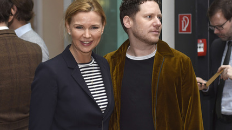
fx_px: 474
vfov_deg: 15.7
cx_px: 119
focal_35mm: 77
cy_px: 64
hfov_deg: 27.5
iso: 1000
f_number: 4
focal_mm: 70
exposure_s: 1/800
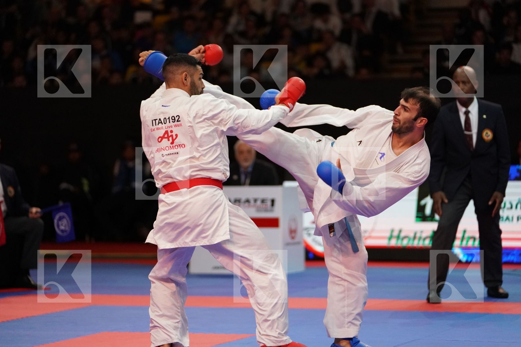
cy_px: 174
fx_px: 1939
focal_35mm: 134
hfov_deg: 15.3
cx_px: 260
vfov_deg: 10.2
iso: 6400
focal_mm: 134
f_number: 2.8
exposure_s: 1/1000
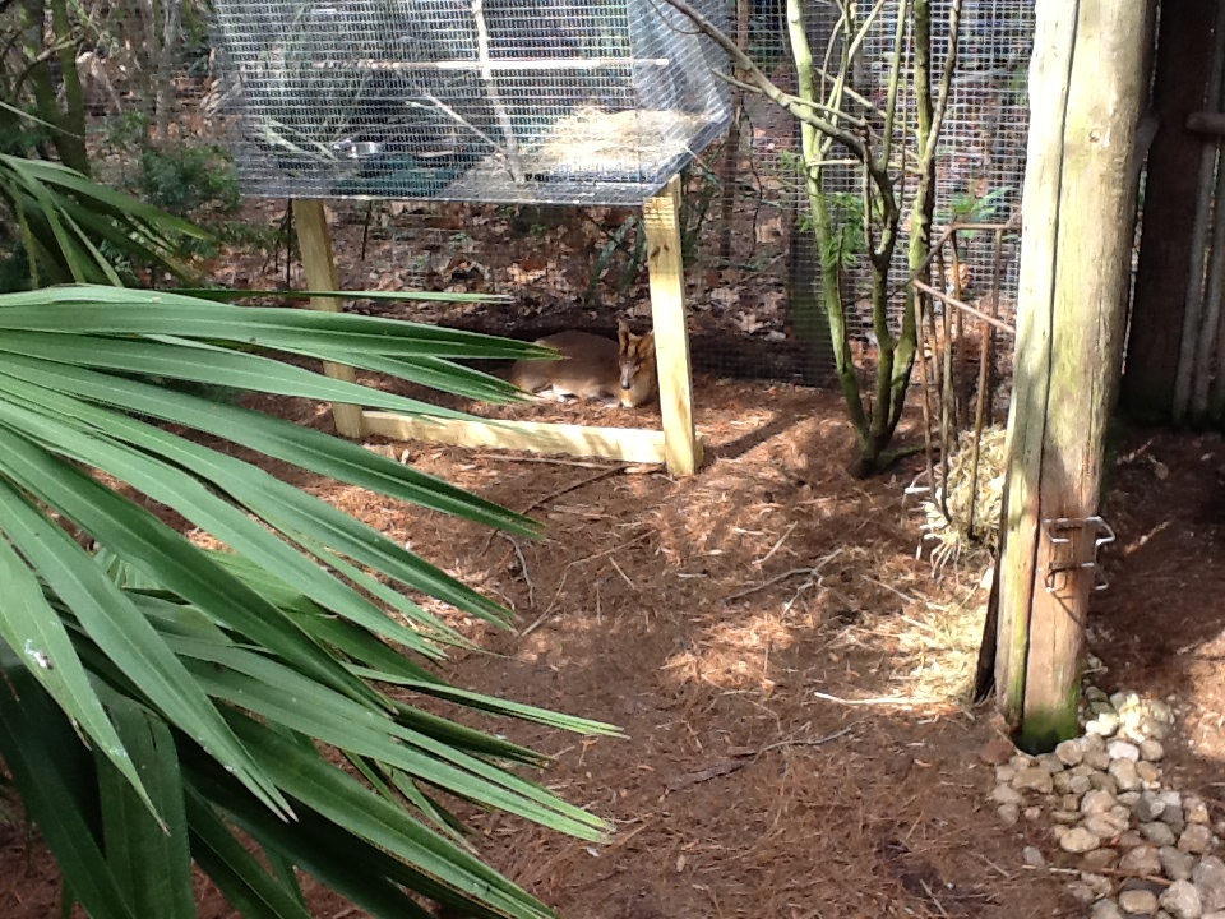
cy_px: 460
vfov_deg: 44.2
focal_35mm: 32
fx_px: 1132
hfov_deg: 56.8
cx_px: 612
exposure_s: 1/157
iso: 64
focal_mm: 2.03
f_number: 2.4
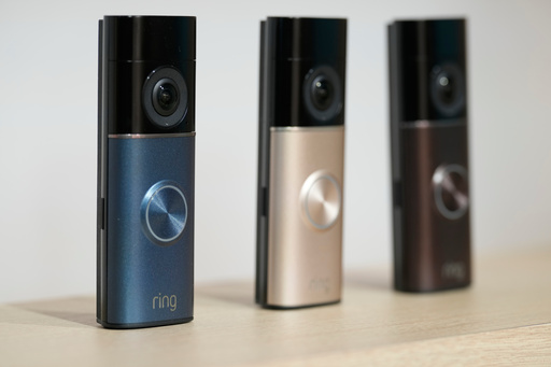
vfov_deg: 9.5
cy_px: 184
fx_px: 2218
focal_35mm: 145
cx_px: 276
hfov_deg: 14.2
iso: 800
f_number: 4
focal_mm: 145
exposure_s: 1/125
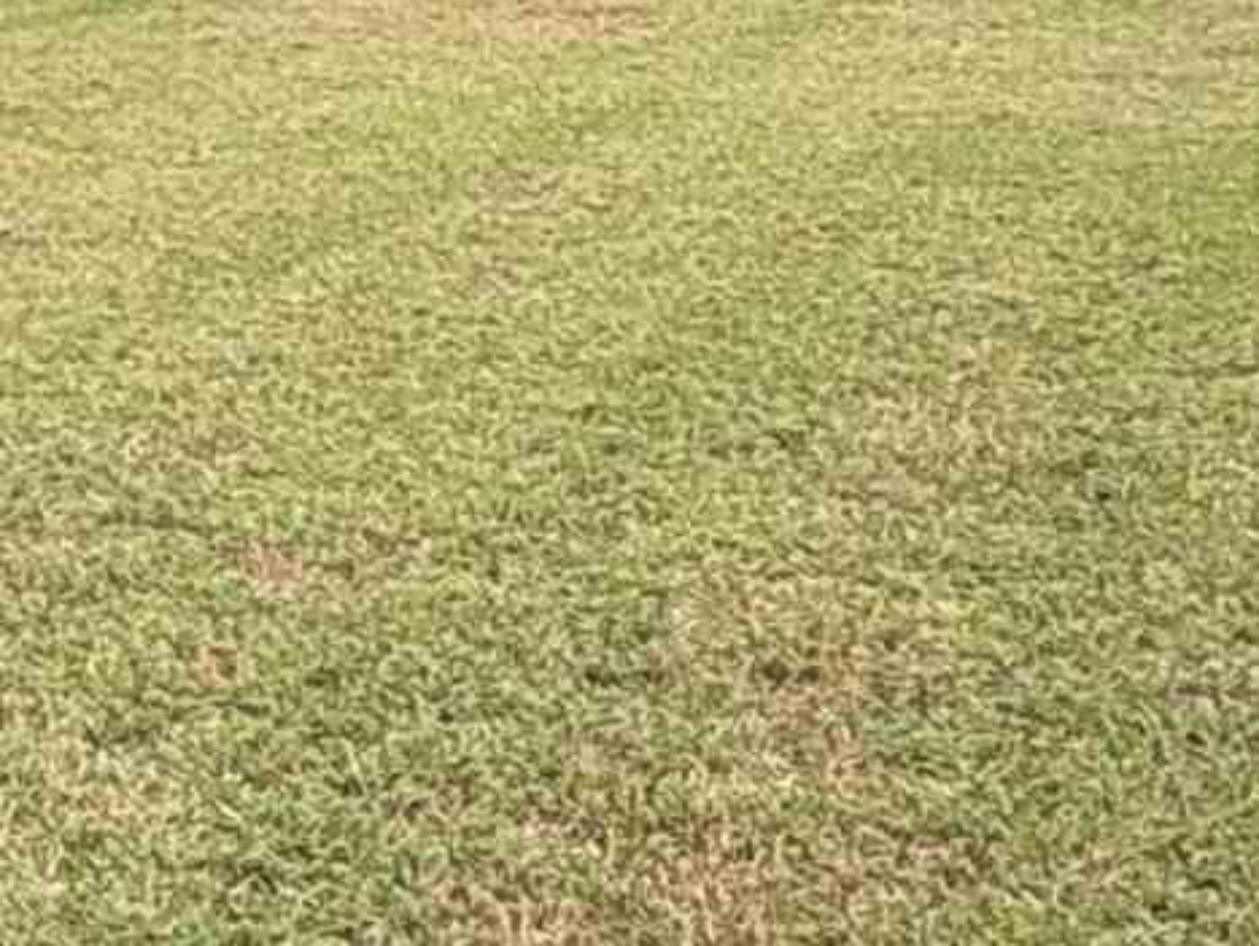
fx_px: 3349
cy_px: -218
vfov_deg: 15.4
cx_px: -1294
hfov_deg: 16.2
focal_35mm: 92
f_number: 2.2
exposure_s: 1/435
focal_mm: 2.22
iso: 40
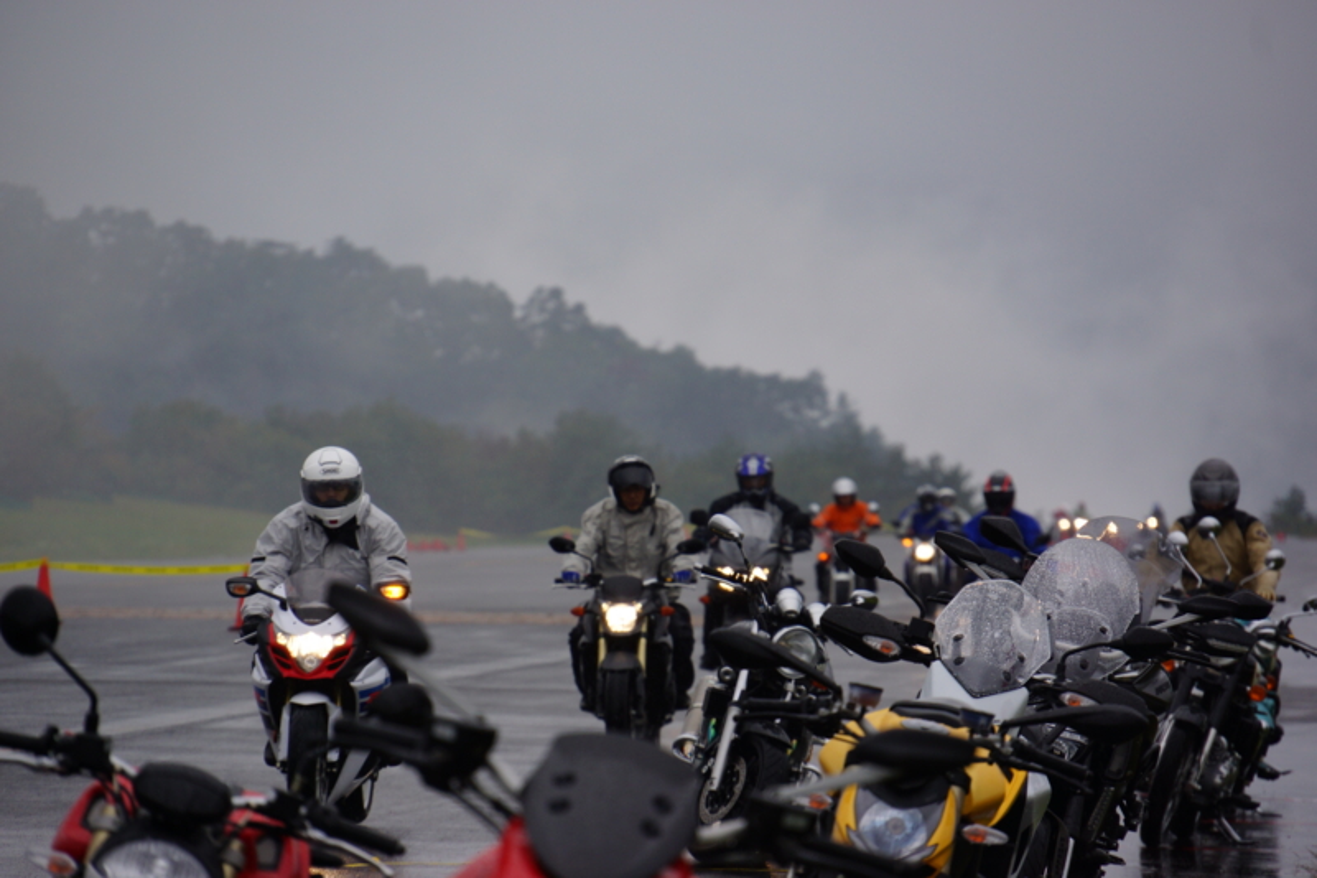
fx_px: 10972
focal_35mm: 300
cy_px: 439
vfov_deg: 4.6
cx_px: 658
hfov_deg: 6.9
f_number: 6.3
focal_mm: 200
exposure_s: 1/320
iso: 200
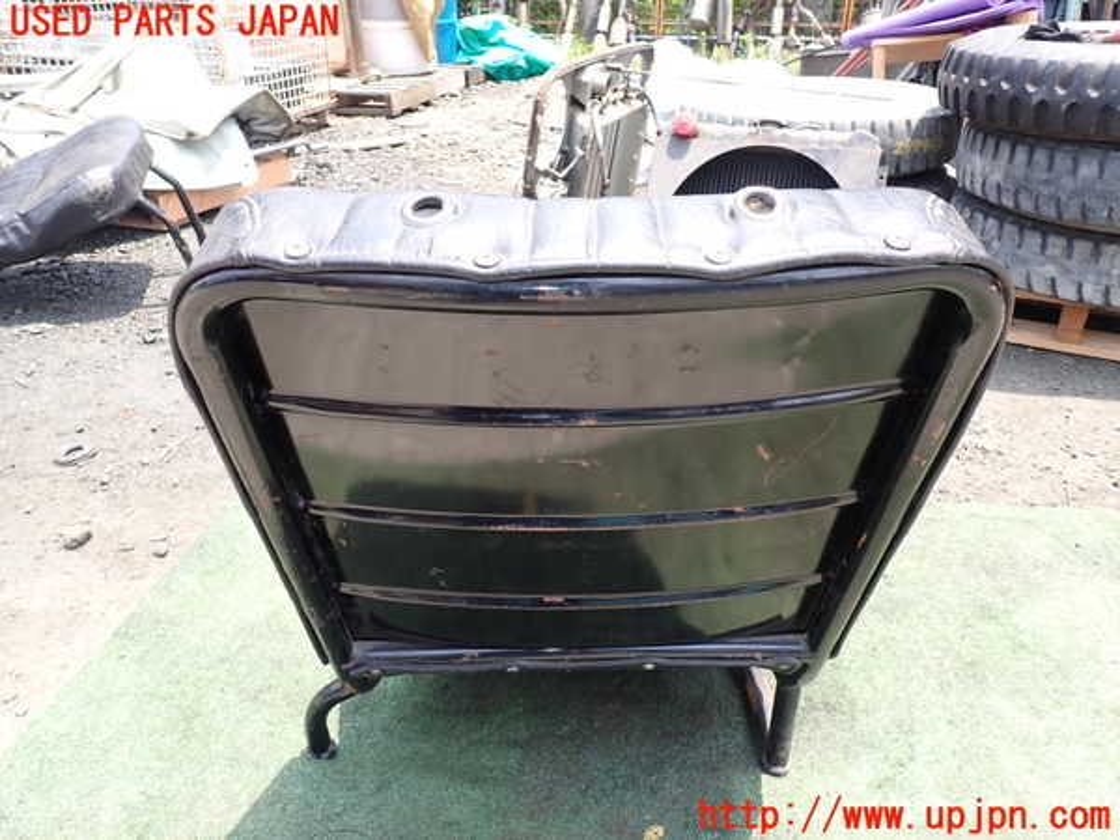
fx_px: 809
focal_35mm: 25
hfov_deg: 69.4
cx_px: 560
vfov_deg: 54.9
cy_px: 420
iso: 100
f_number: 2.8
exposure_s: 1/200
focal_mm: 4.5
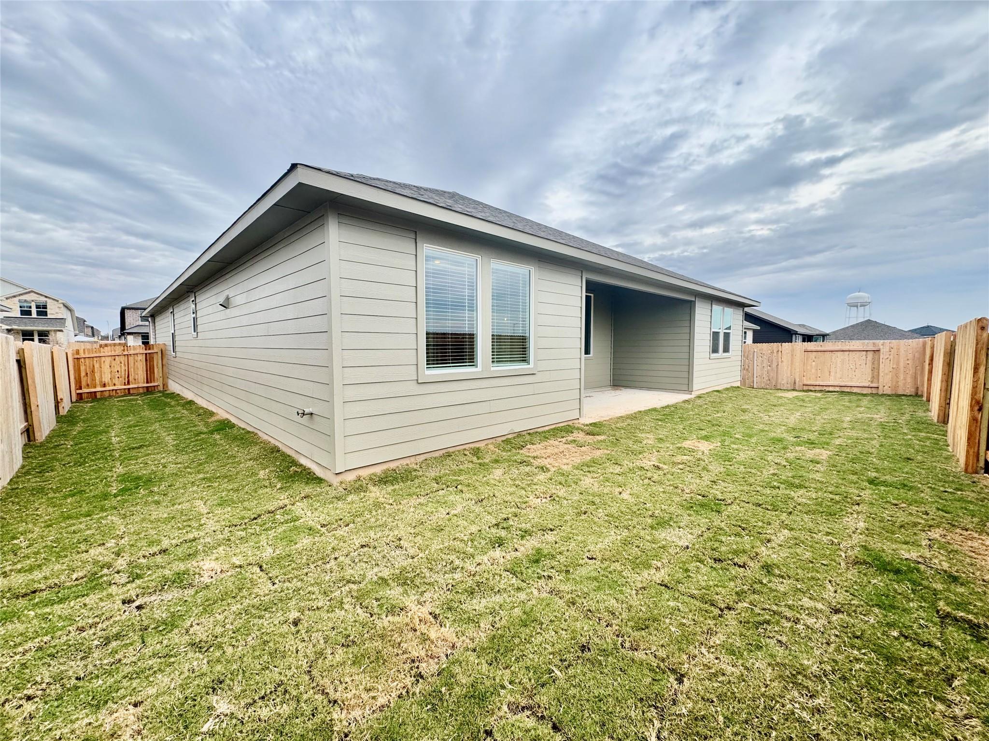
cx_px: 494
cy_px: 370
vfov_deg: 85.7
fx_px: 400
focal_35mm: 14
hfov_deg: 102.1
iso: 40
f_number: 2.2
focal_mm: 2.22
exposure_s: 1/552
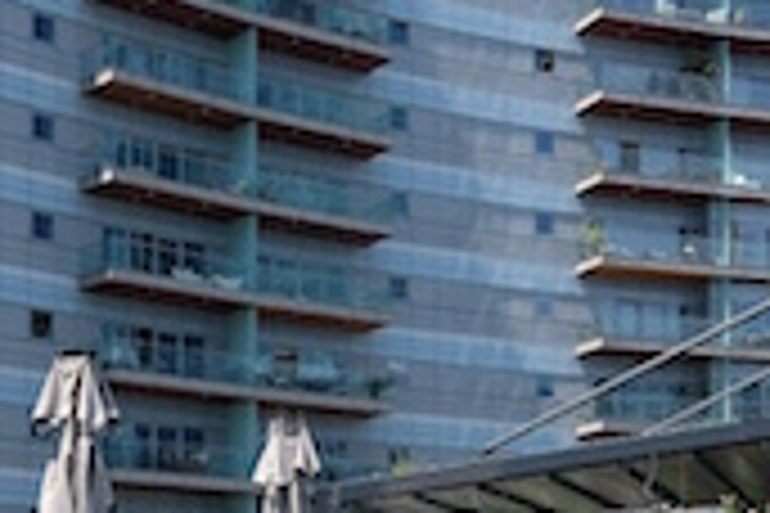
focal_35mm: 71
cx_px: 275
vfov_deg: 18.1
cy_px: 628
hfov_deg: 28.3
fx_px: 1518
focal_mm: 12.6
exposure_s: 1/900
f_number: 7.1
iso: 800
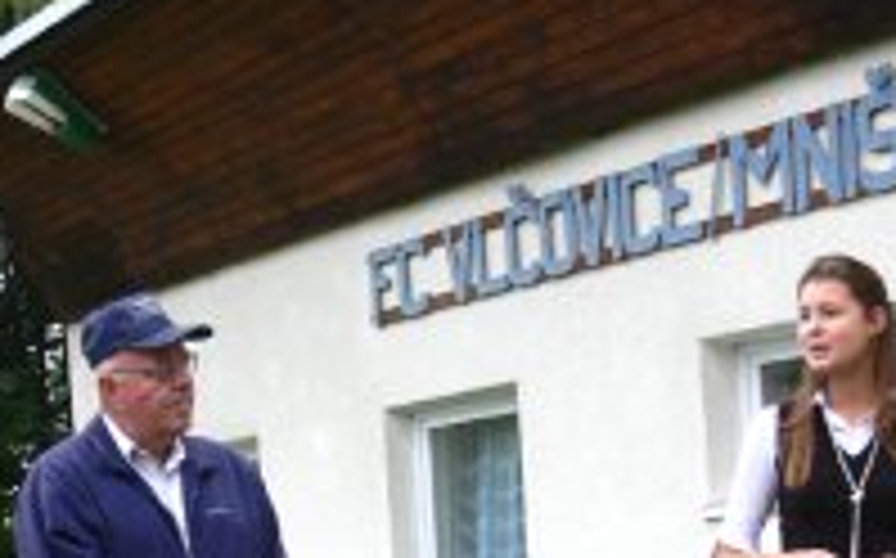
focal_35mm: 96
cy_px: 754
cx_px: 230
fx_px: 2342
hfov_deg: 21.5
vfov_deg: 13.1
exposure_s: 1/60
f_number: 3.2
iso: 80
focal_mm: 7.7
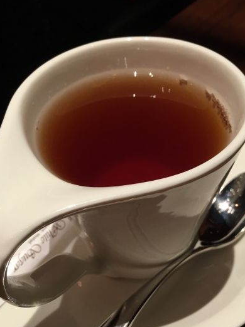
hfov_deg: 36.8
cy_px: 203
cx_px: 132
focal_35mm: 39
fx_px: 368
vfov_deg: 47.5
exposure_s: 1/33
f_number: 2.2
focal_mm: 4.15
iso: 100
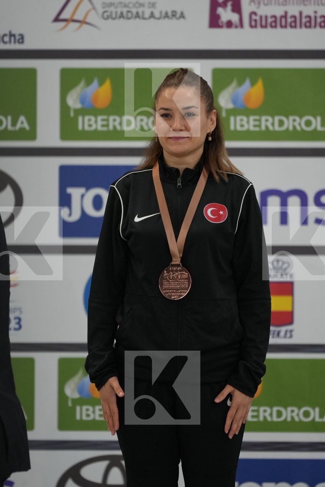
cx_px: 162
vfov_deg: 6.9
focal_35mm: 300
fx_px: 4062
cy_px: 244
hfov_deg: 4.6
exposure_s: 1/500
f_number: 2.8
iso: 1600
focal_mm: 200
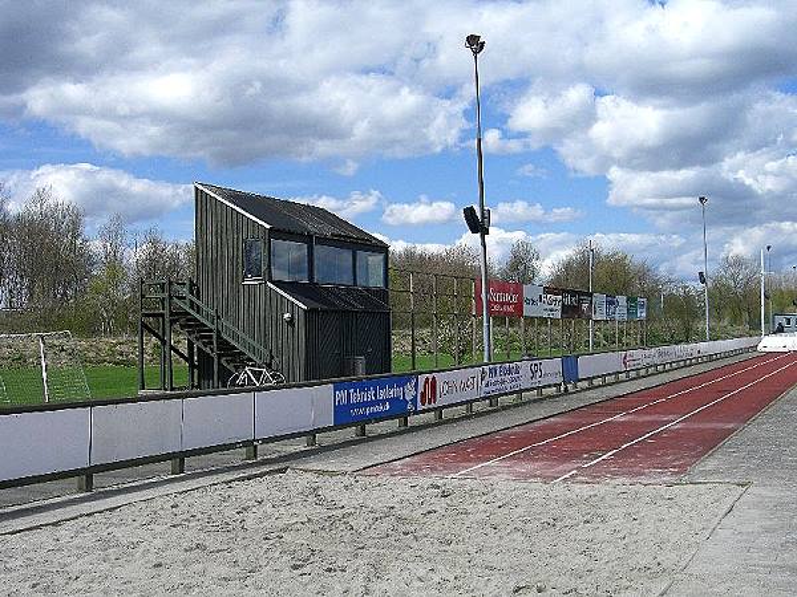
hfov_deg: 41.2
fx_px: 1059
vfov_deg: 31.5
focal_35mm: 46
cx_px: 398
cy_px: 298
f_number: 8.8
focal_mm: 9.5
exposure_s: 1/250
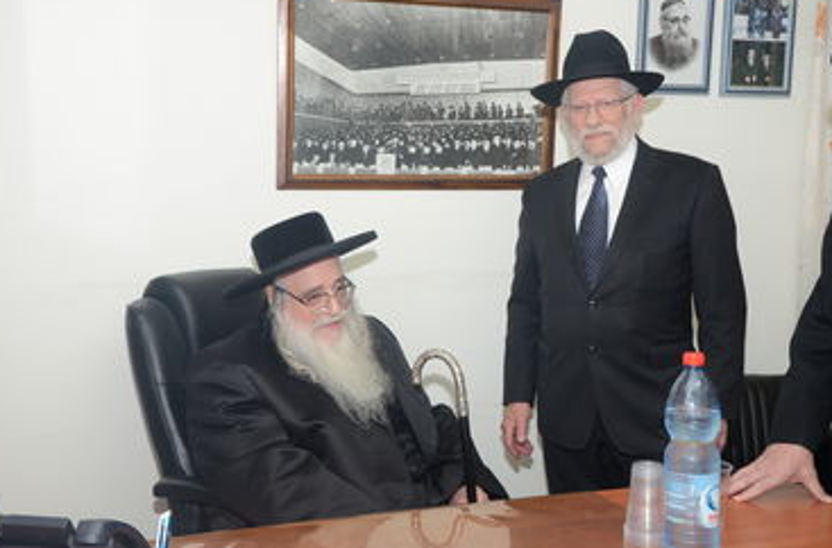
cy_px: 265
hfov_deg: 40.5
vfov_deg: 27.3
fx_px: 1129
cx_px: 422
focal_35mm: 49
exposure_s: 1/160
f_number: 7.1
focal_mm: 30
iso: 1250
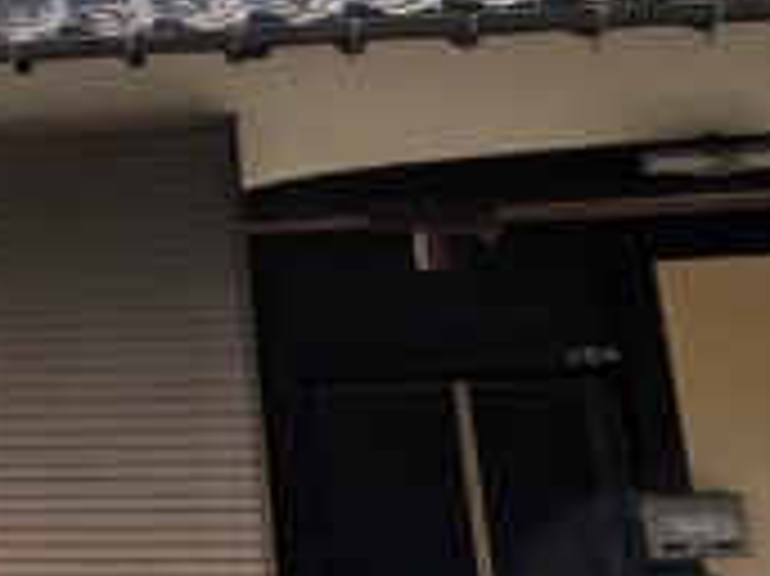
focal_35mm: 63
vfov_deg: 23.0
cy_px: 128
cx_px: -171
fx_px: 1400
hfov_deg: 26.9
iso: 48
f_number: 2.2
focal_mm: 1.83
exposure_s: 1/3322
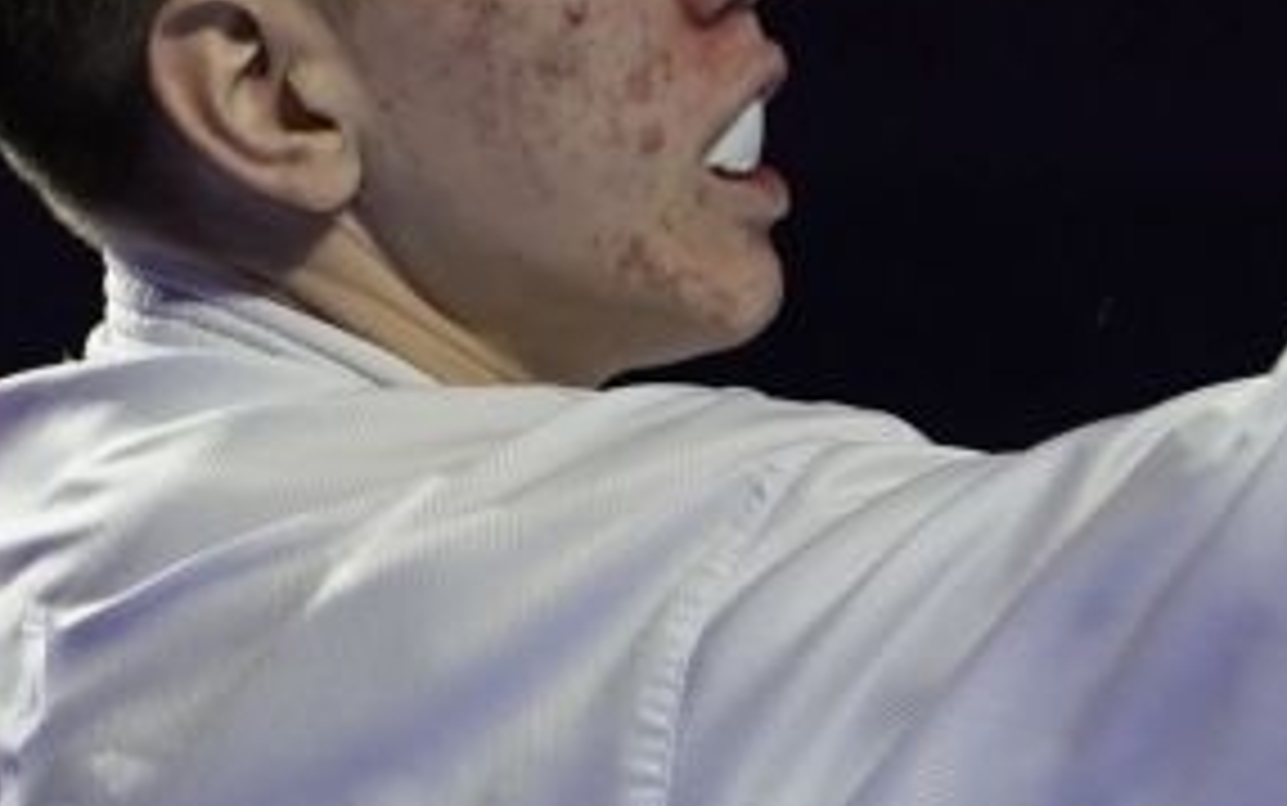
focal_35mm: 1072
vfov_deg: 1.2
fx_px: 37615
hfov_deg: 2.0
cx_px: 2376
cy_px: 1558
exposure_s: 1/1000
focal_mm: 167
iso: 1250
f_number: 2.8
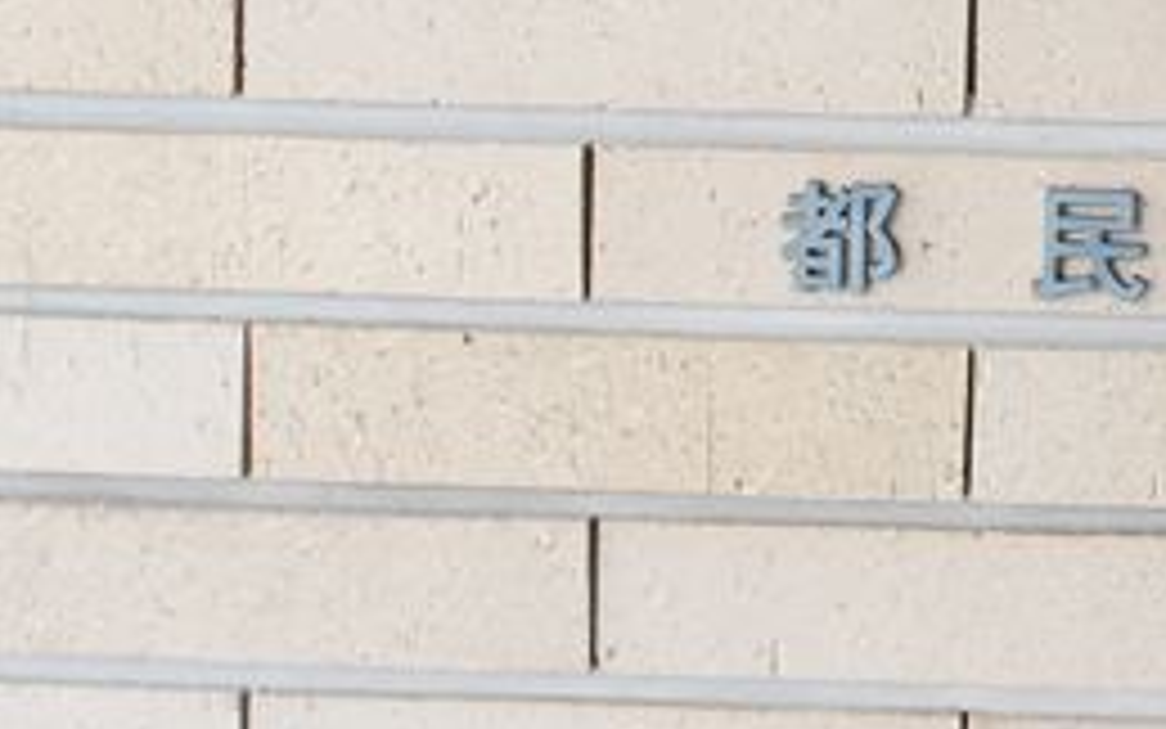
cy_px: -194
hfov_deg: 21.9
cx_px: 1184
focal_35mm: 91
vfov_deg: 13.9
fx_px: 2892
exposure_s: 1/80
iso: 800
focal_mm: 24
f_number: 5
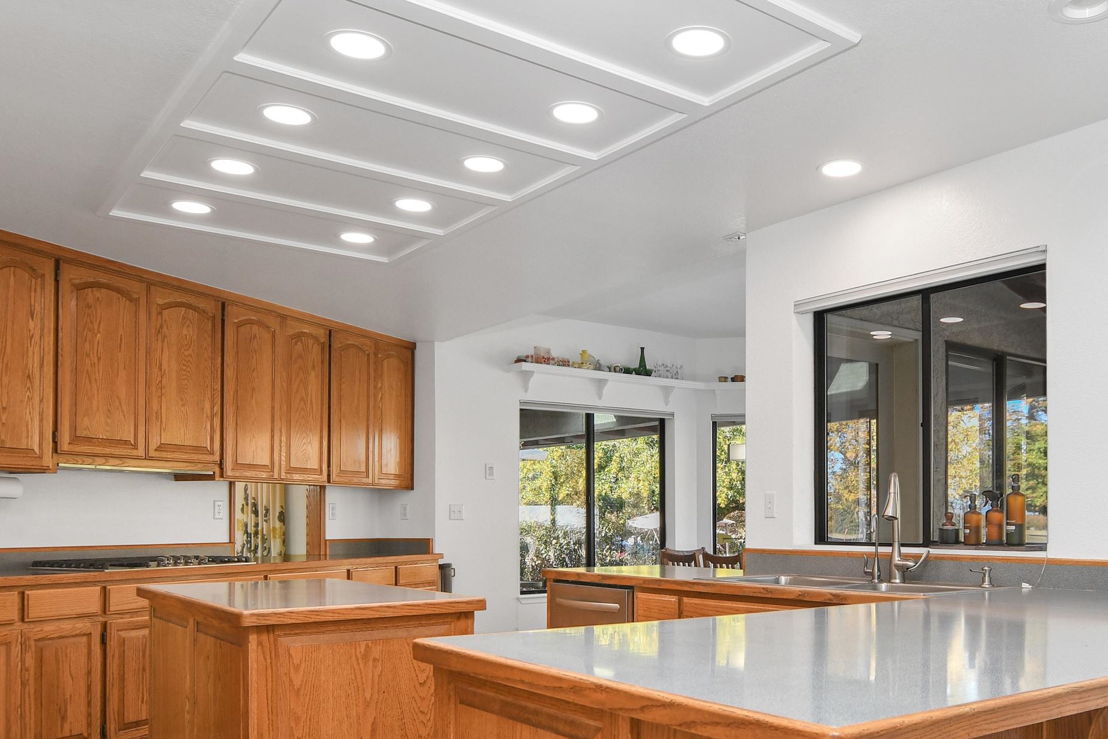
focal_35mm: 25
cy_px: 506
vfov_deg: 50.2
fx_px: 769
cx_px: 711
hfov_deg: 70.0
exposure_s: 1/100
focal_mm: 10
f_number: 4
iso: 250
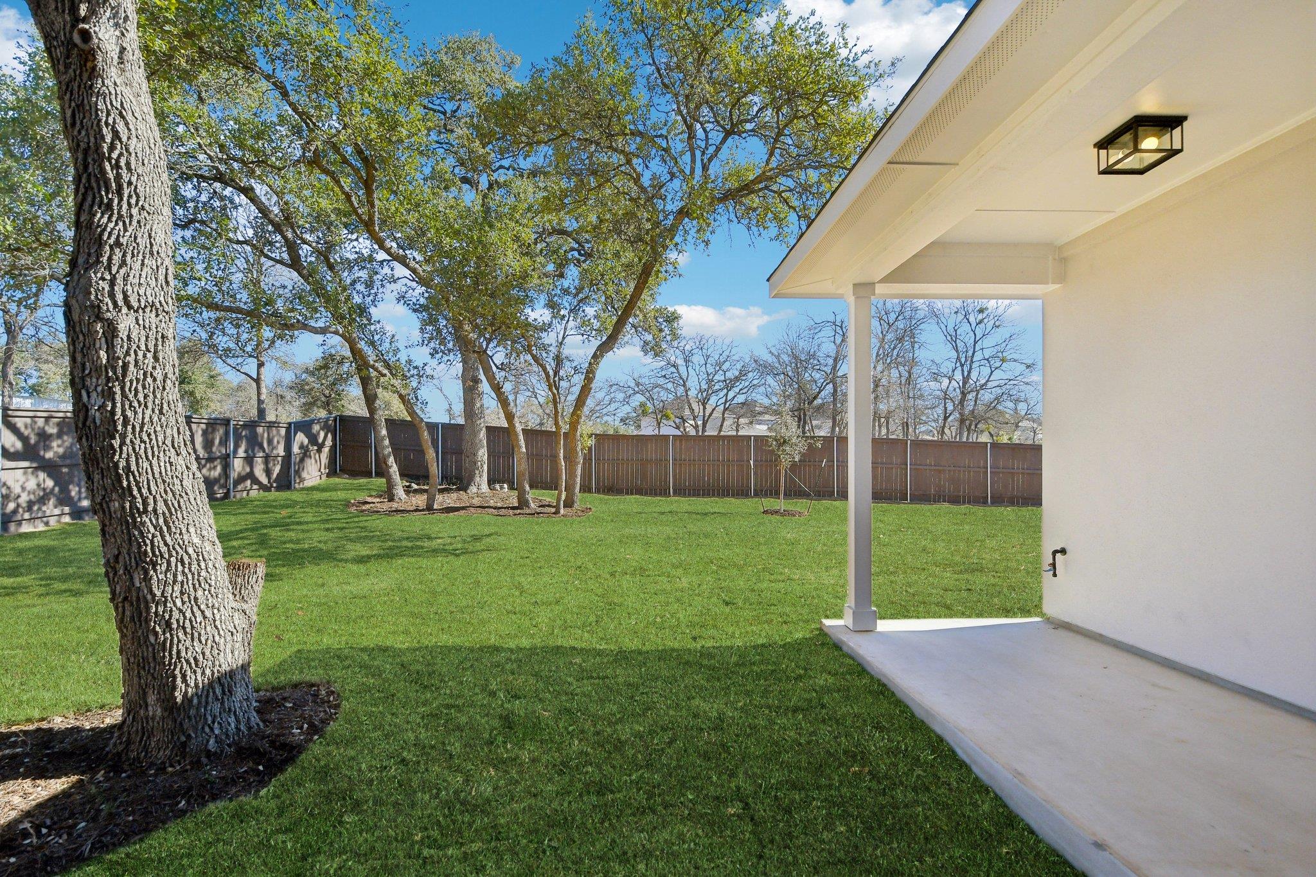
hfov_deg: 100.4
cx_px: 658
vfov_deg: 77.3
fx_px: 548
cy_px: 438
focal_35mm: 15
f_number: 8
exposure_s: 1/800
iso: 400
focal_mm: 10
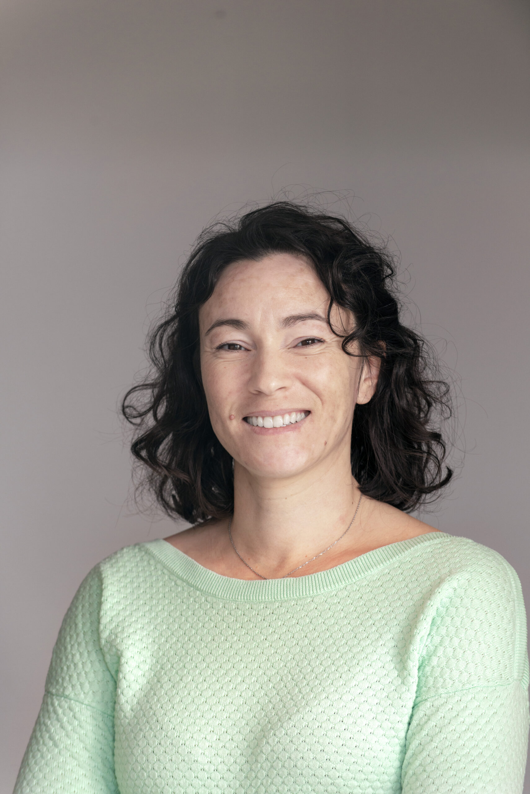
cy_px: 397
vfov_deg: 13.7
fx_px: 3309
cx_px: 265
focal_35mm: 150
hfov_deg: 9.2
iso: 500
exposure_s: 1/320
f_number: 5
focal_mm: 150
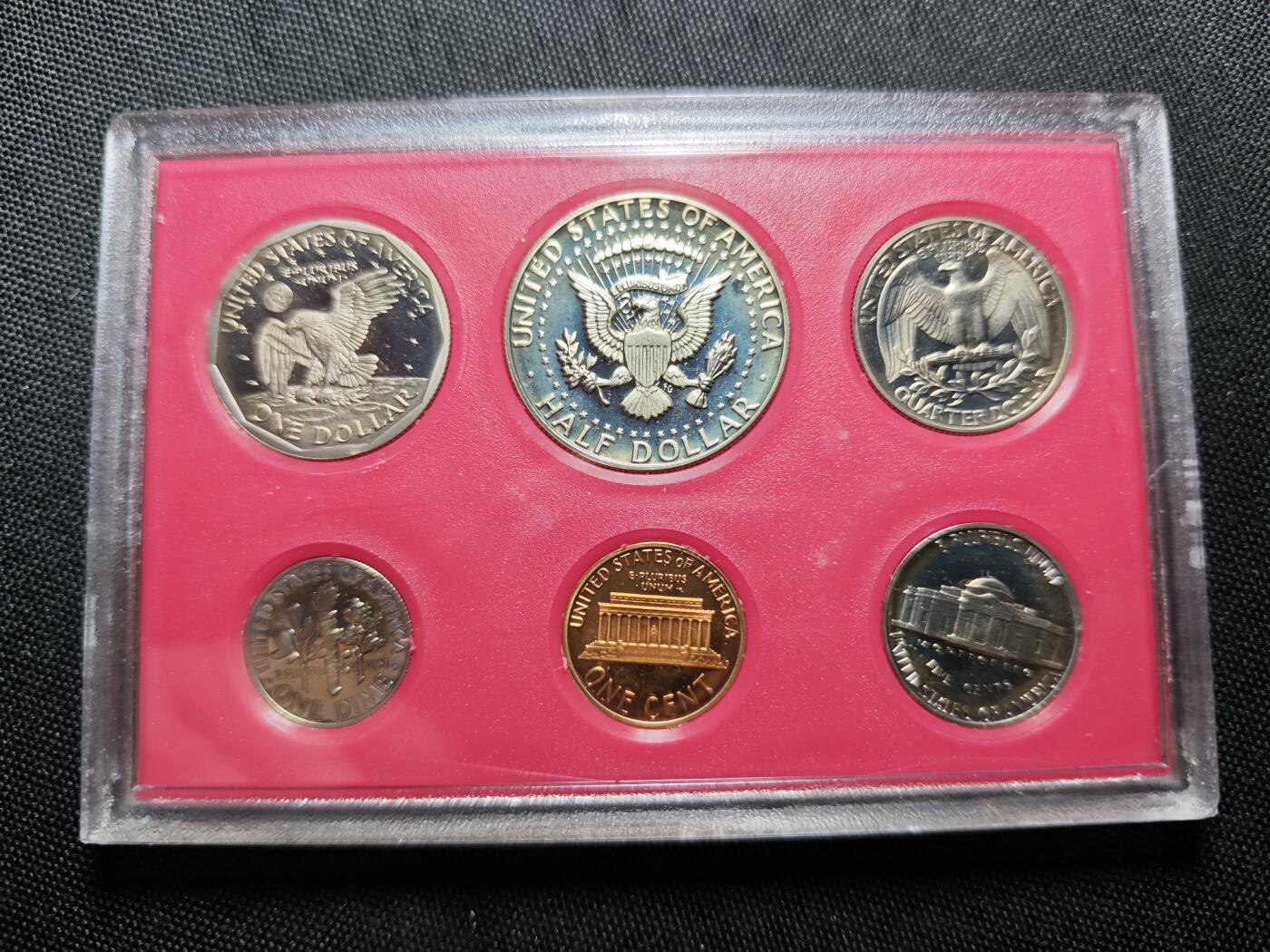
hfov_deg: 71.6
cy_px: 476
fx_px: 881
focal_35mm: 24
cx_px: 635
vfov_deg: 56.8
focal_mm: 5.84
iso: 100
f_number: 1.6
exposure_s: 1/83.6
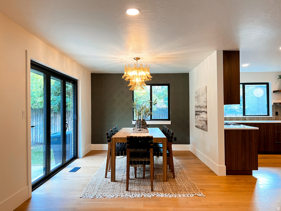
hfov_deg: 67.3
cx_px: 140
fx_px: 211
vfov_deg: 53.1
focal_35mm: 26
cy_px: 106
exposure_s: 1/60
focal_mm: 5.7
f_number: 1.5
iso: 125
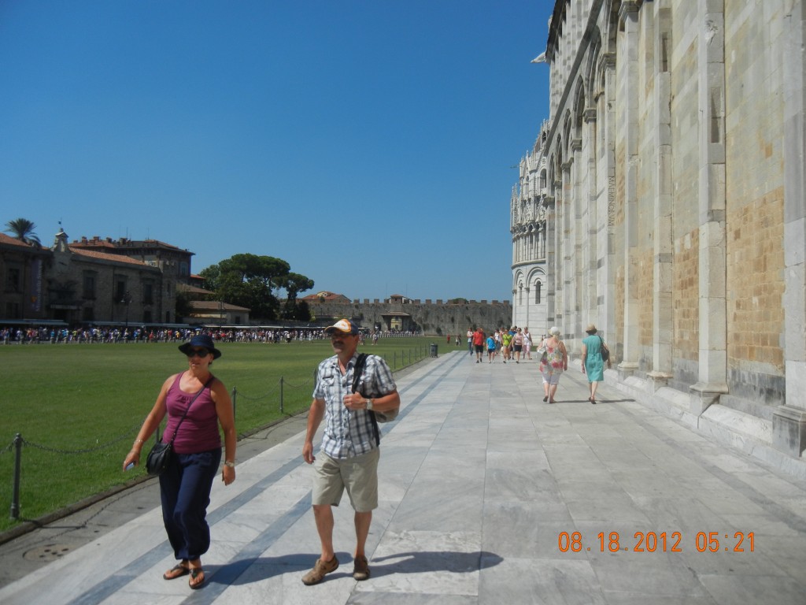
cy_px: 302
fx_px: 699
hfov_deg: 60.0
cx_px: 403
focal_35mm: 30
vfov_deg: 46.8
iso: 160
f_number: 7
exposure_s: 1/767
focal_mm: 5.4
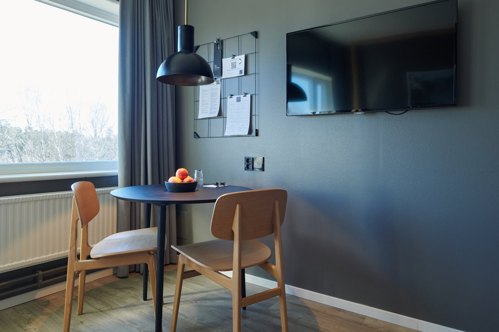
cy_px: 158
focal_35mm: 25
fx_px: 346
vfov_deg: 51.3
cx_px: 224
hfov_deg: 71.3
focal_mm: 19
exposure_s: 1/40
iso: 400
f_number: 8
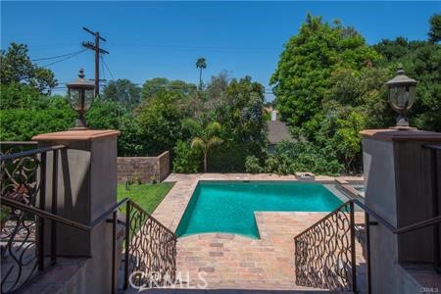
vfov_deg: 67.4
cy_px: 147
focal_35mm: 18
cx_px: 220
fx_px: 220
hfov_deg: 90.0
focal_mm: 18
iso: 200
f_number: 22
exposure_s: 1/80
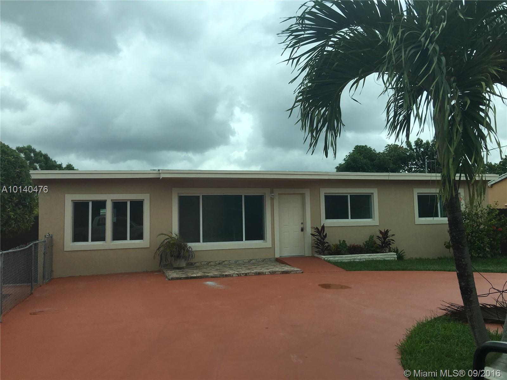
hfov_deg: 61.7
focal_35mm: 29
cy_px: 190
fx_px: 425
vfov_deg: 48.2
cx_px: 254
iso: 25
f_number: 2.2
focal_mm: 4.15
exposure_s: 1/1672
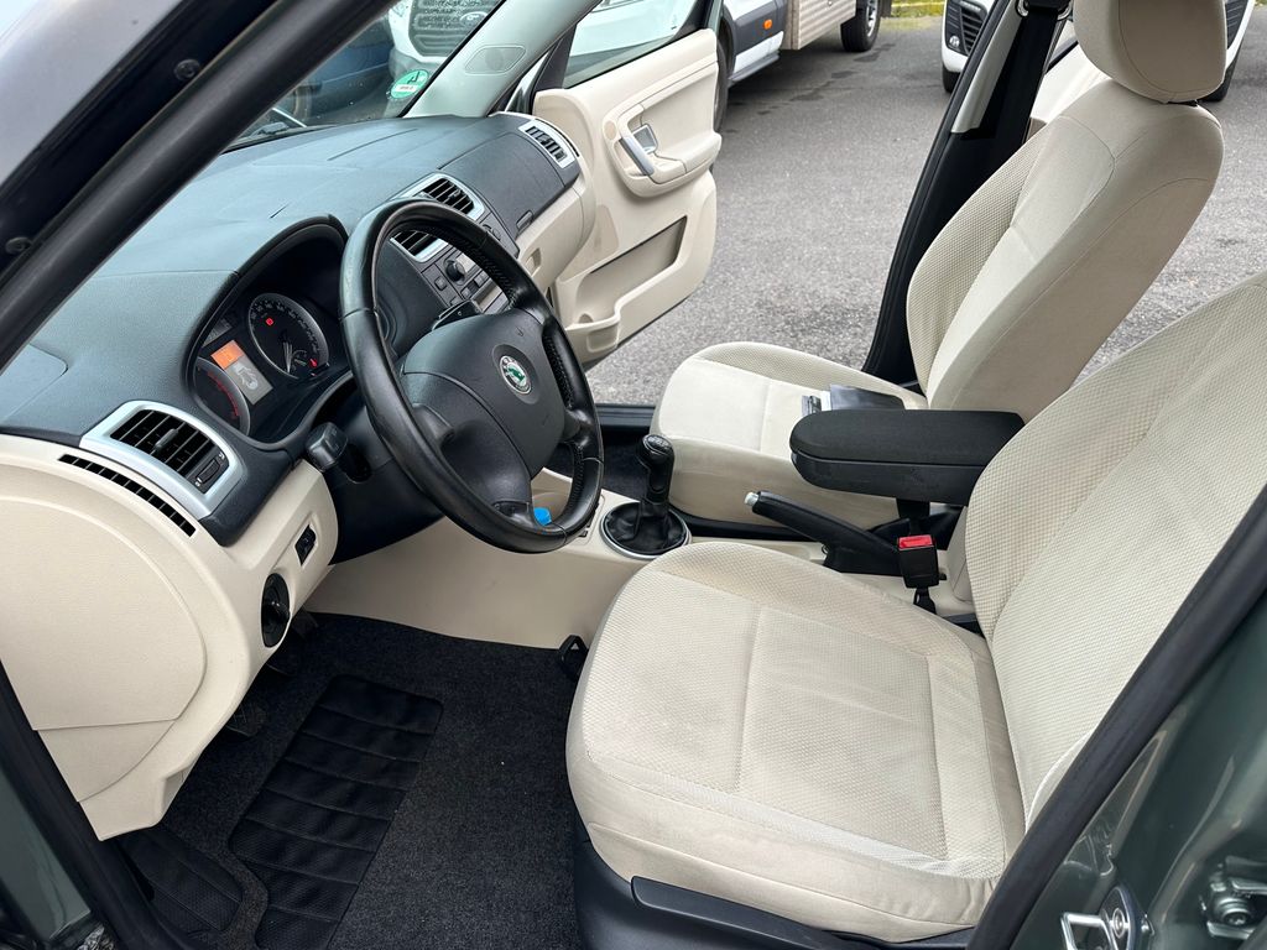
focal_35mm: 24
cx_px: 634
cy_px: 475
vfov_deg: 56.8
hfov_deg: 71.6
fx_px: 878
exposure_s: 1/121
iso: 100
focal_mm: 6.86
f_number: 1.78
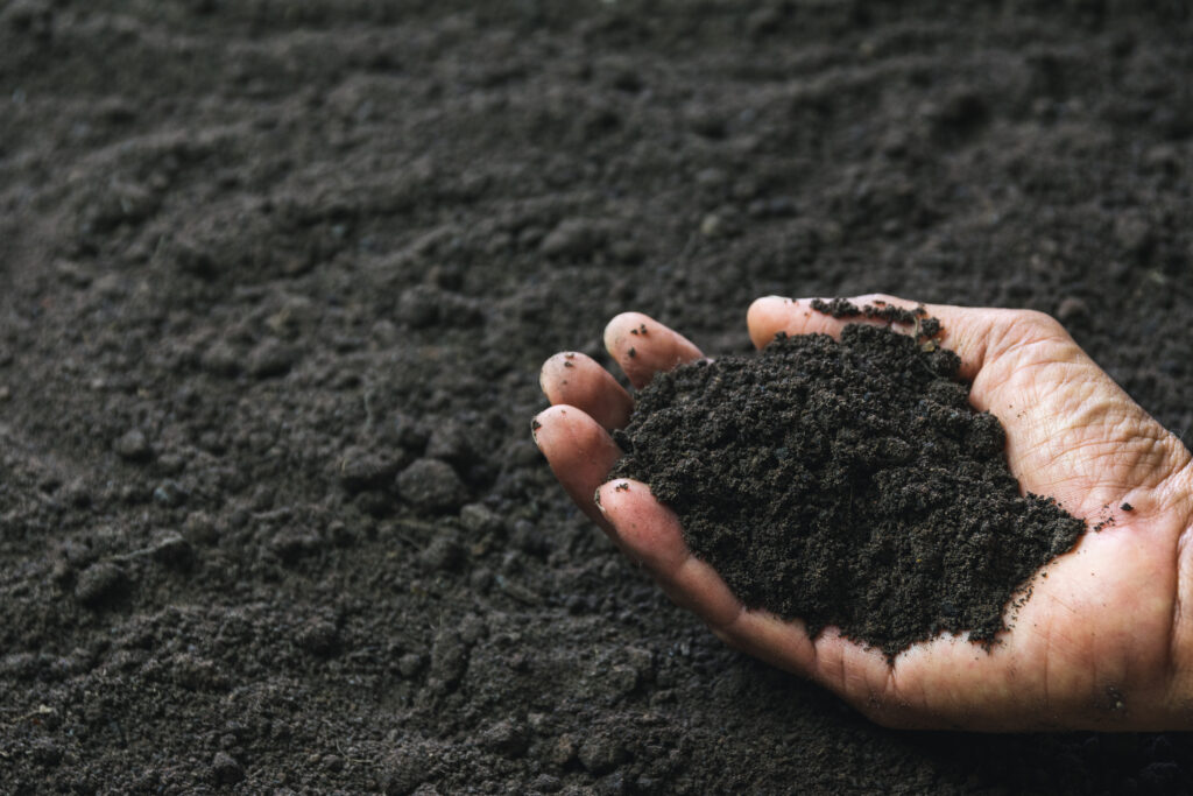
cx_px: 596
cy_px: 398
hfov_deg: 26.0
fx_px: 2585
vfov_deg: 17.5
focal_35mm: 78
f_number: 5.6
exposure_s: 1/20
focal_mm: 52
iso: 200
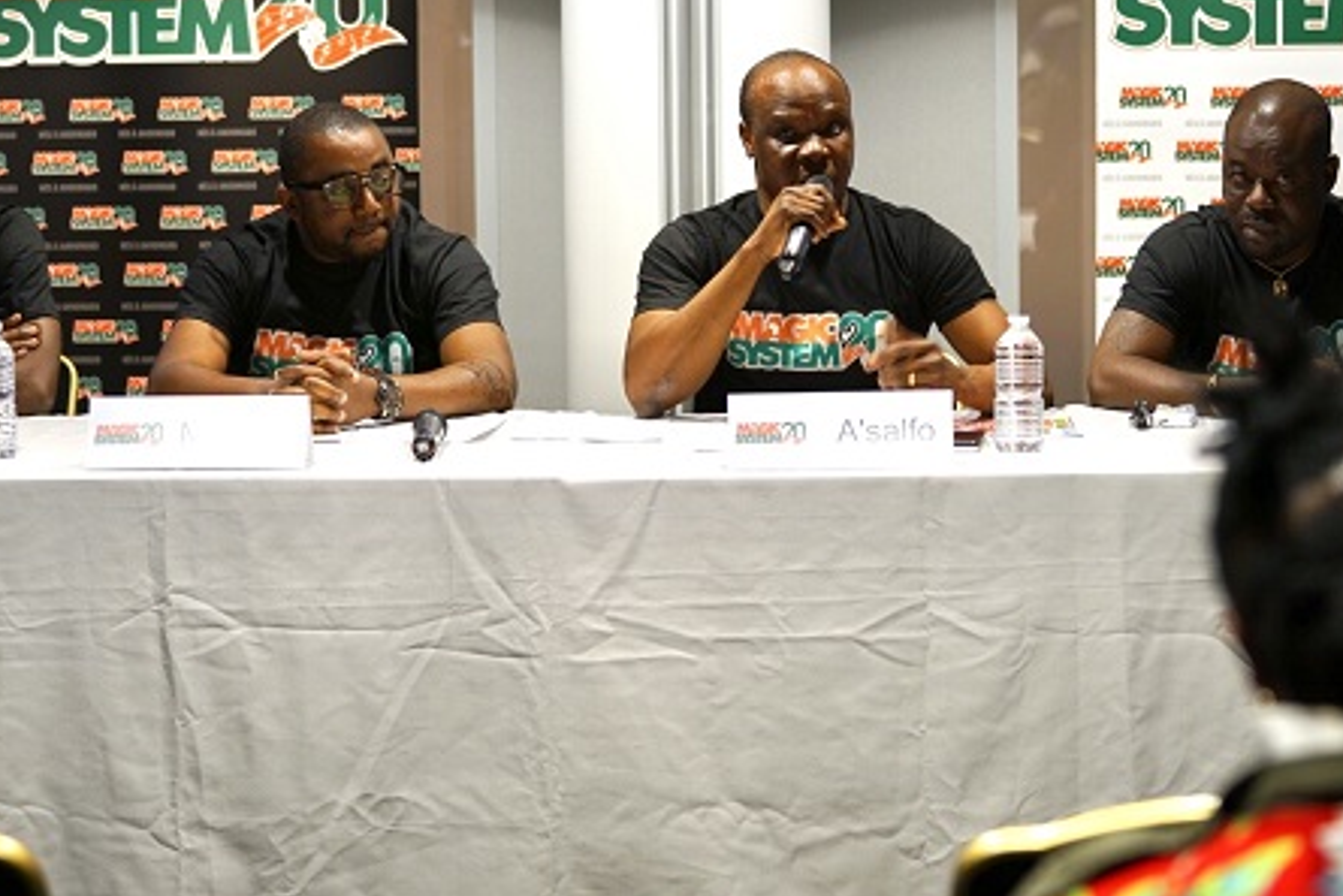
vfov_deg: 12.4
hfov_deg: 18.6
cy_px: 300
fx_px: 4105
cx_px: 676
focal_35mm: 110
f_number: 2.8
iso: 200
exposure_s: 1/40
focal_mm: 70
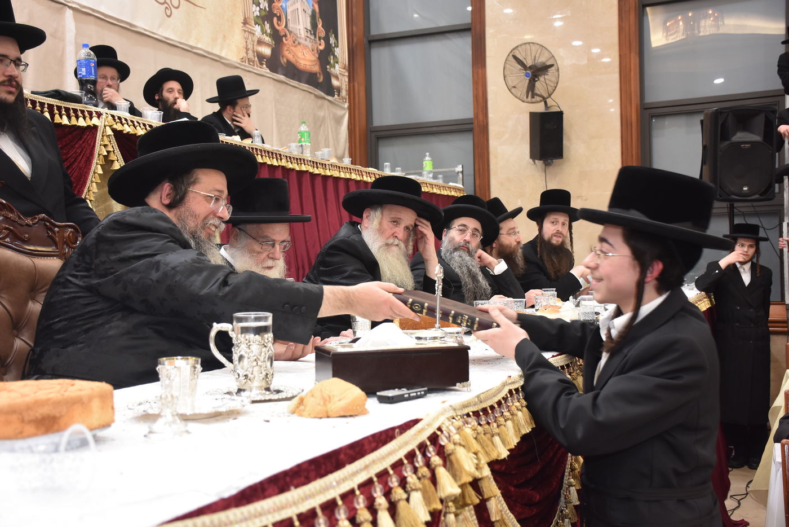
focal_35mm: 40
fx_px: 888
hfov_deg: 47.9
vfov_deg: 33.0
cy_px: 264
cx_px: 394
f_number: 5.6
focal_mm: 27
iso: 1000
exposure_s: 1/60
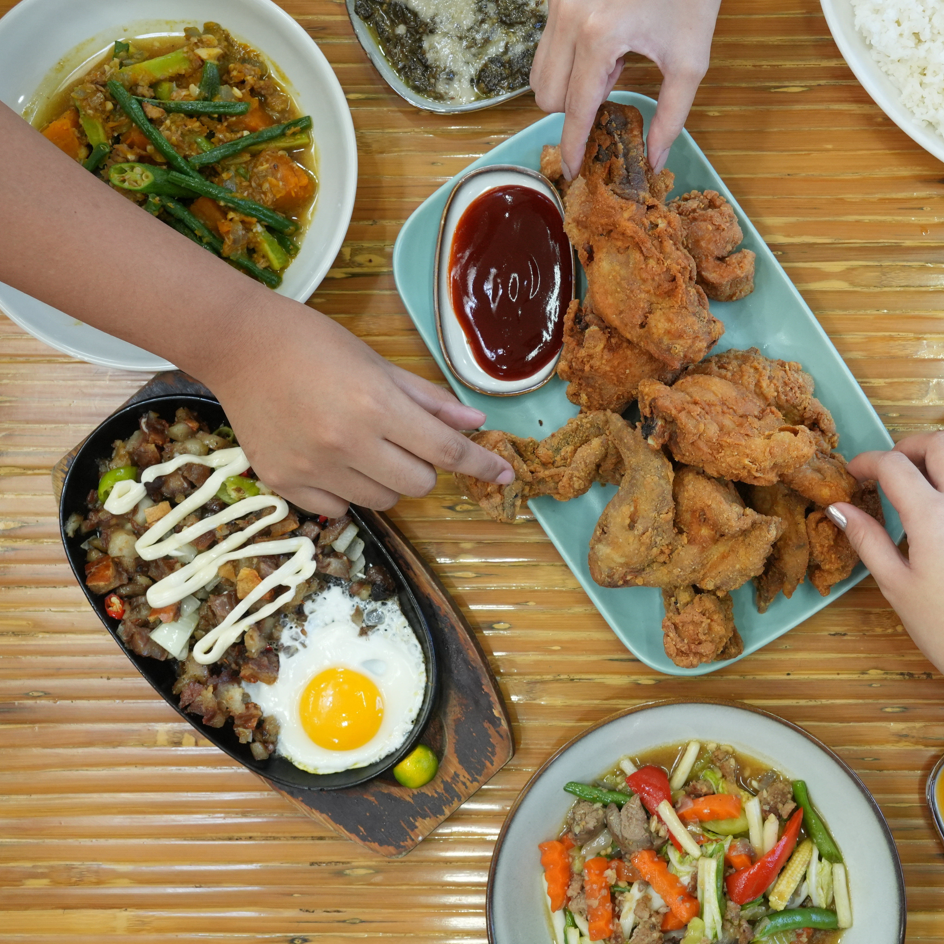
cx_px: 677
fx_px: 1651
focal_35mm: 54
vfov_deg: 31.9
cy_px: 476
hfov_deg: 31.5
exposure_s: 1/100
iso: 1000
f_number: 5.6
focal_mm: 27.6
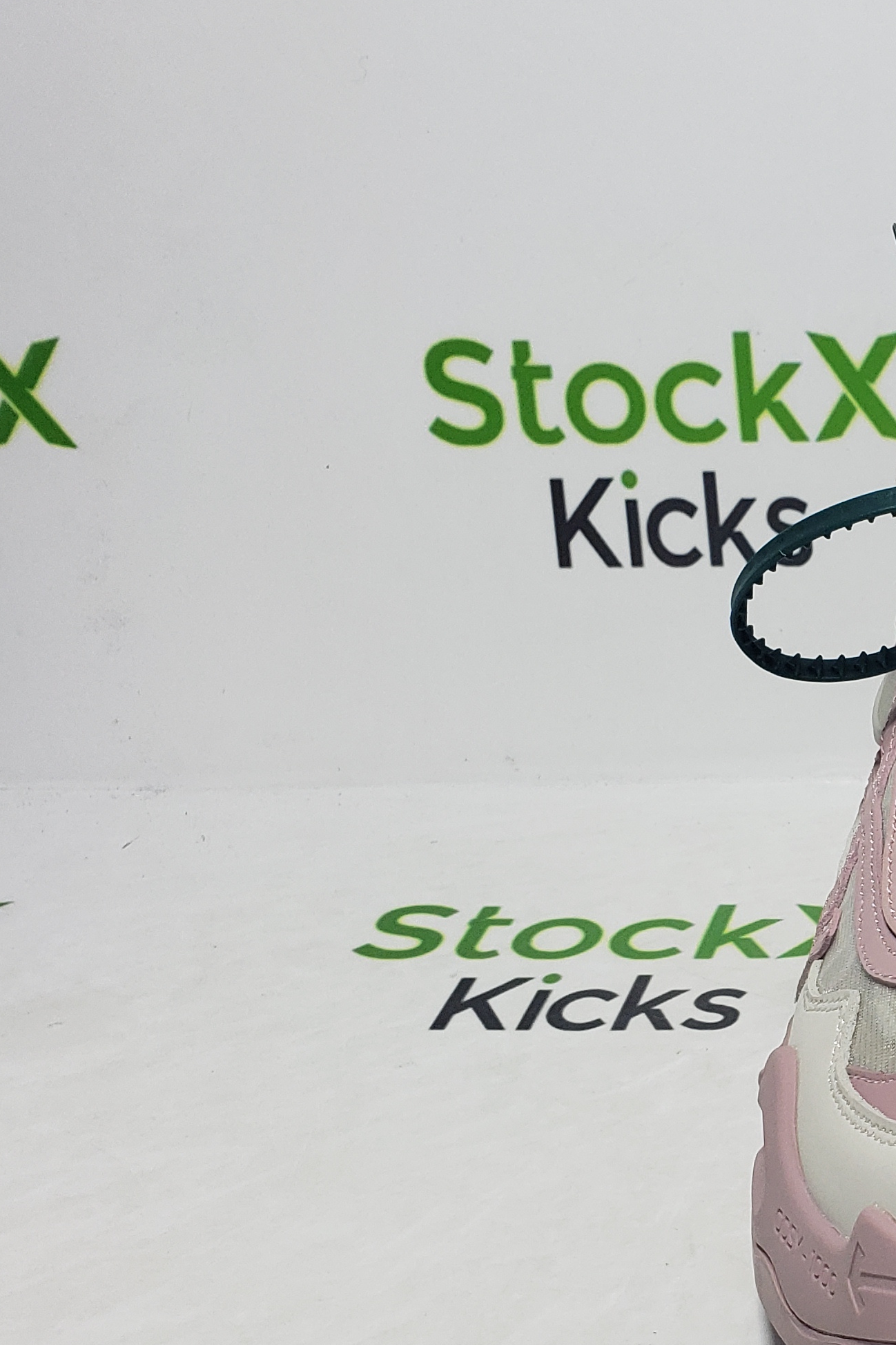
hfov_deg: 20.6
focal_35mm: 56
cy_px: 915
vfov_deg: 35.2
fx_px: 2091
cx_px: 1352
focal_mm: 4.3
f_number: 2.4
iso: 50
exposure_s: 1/263
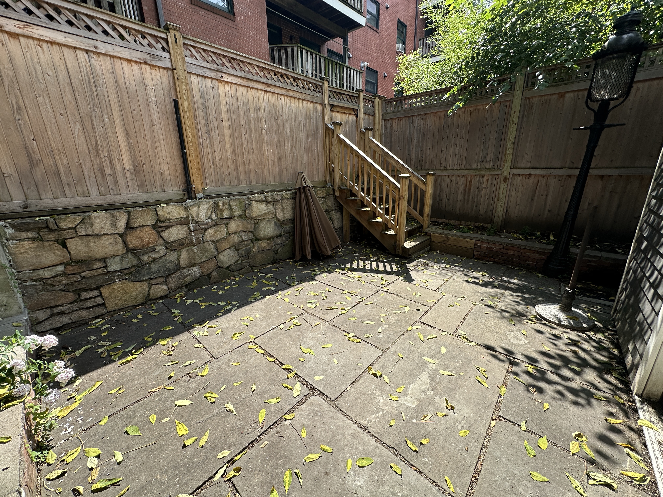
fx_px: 268
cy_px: 248
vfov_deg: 85.7
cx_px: 332
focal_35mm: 14
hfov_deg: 102.1
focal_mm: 2.22
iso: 40
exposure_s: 1/769
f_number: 2.2
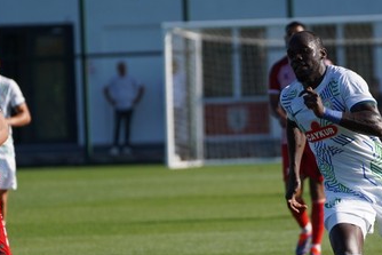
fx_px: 6167
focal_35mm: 581
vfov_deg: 2.4
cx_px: 280
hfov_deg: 3.5
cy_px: 220
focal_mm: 262
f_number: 5.6
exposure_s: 1/2000
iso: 500
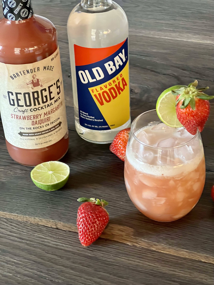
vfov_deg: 25.3
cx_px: 107
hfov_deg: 19.1
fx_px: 635
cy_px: 142
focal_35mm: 77
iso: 1000
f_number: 2.8
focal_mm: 9
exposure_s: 1/30
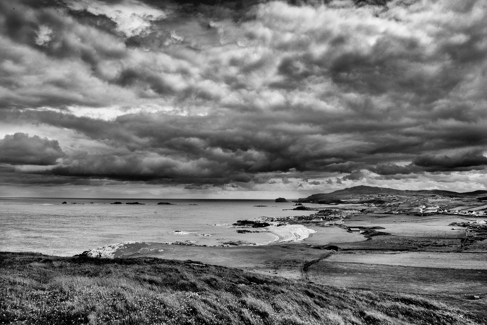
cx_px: 244
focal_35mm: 27
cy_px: 162
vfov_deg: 47.9
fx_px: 365
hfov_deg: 67.4
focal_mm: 18
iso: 500
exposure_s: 1/240
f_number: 22
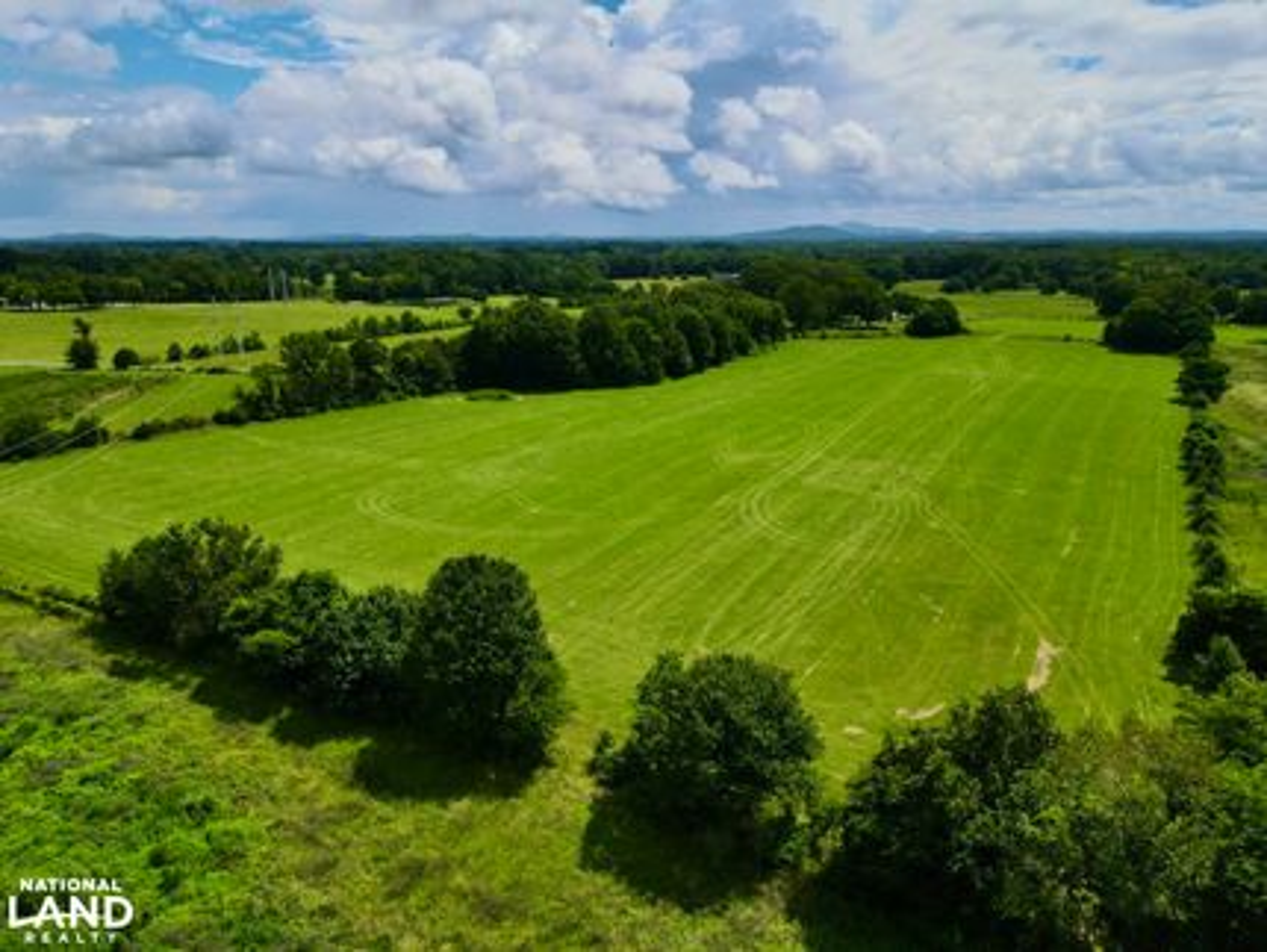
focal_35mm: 24
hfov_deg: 71.6
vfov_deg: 56.9
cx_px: 634
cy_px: 476
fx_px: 879
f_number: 2.8
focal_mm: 4.5
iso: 100
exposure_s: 1/2000
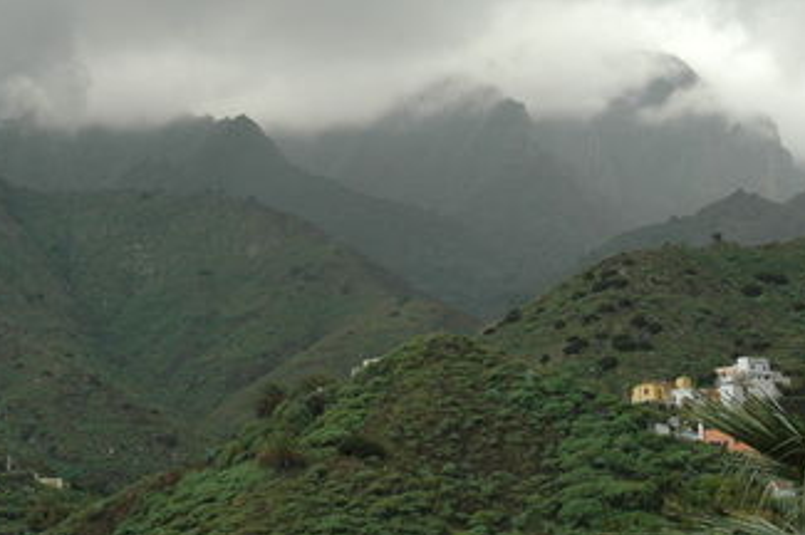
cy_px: 254
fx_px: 1856
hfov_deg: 24.4
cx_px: 305
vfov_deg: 16.4
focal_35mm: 83
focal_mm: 25
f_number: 5
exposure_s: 1/100
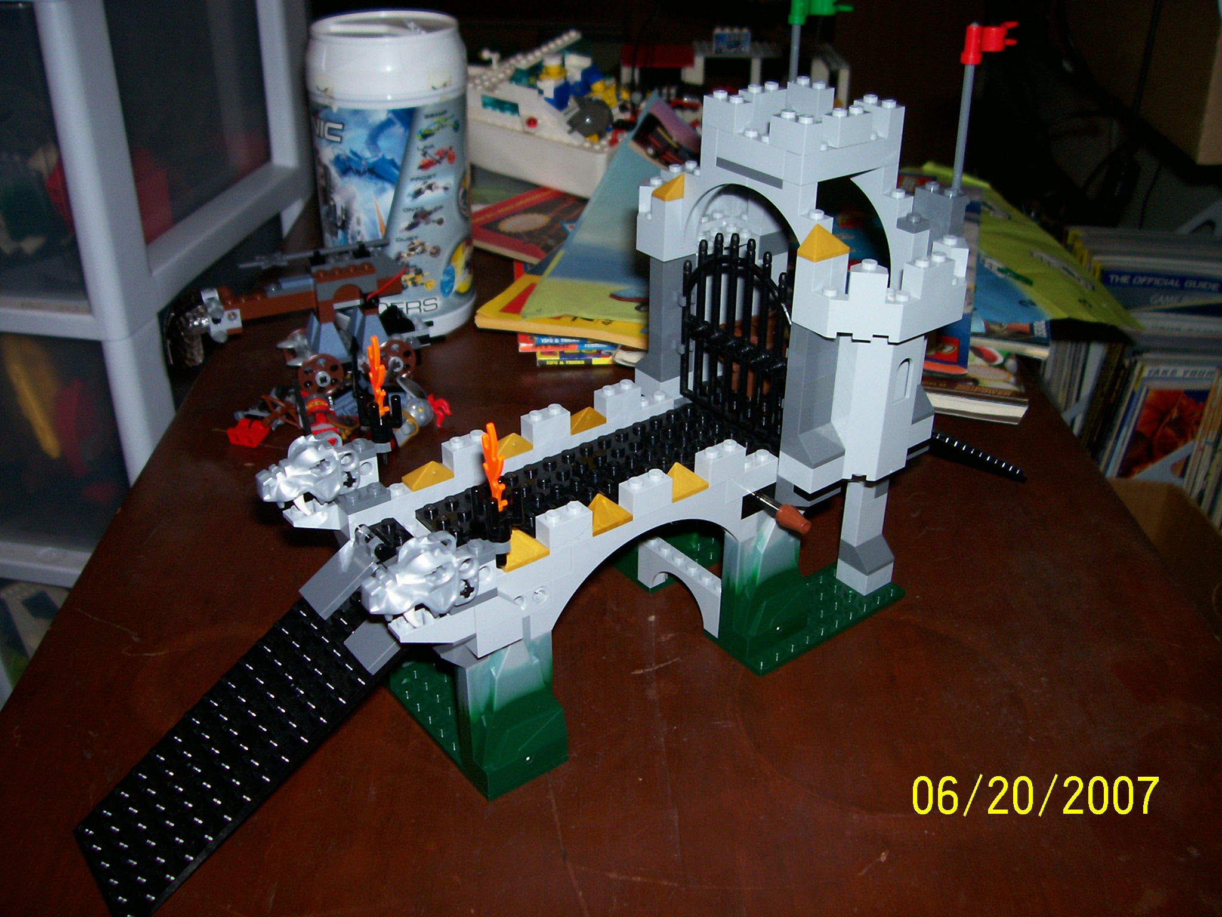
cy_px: 458
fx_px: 1200
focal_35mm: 34
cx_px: 611
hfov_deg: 54.0
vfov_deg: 41.8
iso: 80
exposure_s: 1/64
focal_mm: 5.6
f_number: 2.7
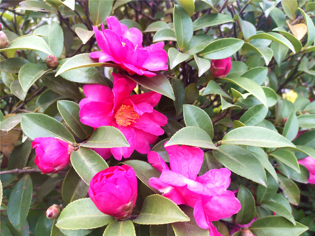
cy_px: 118
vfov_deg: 53.1
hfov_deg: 67.3
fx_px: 237
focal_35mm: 26
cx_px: 158
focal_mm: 5.5
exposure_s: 1/152
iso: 50
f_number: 1.8
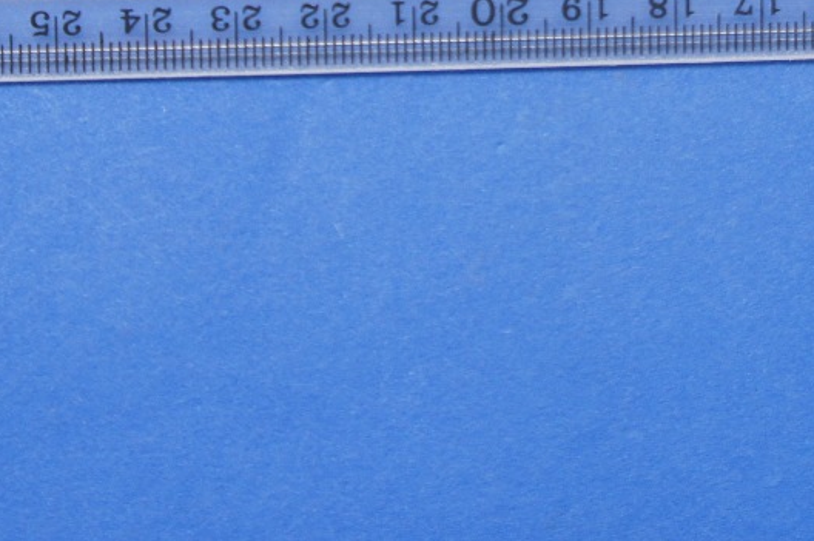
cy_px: -242
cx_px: 558
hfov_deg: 19.5
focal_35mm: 105
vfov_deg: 12.5
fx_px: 2361
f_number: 4.5
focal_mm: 23
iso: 200
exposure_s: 1/40
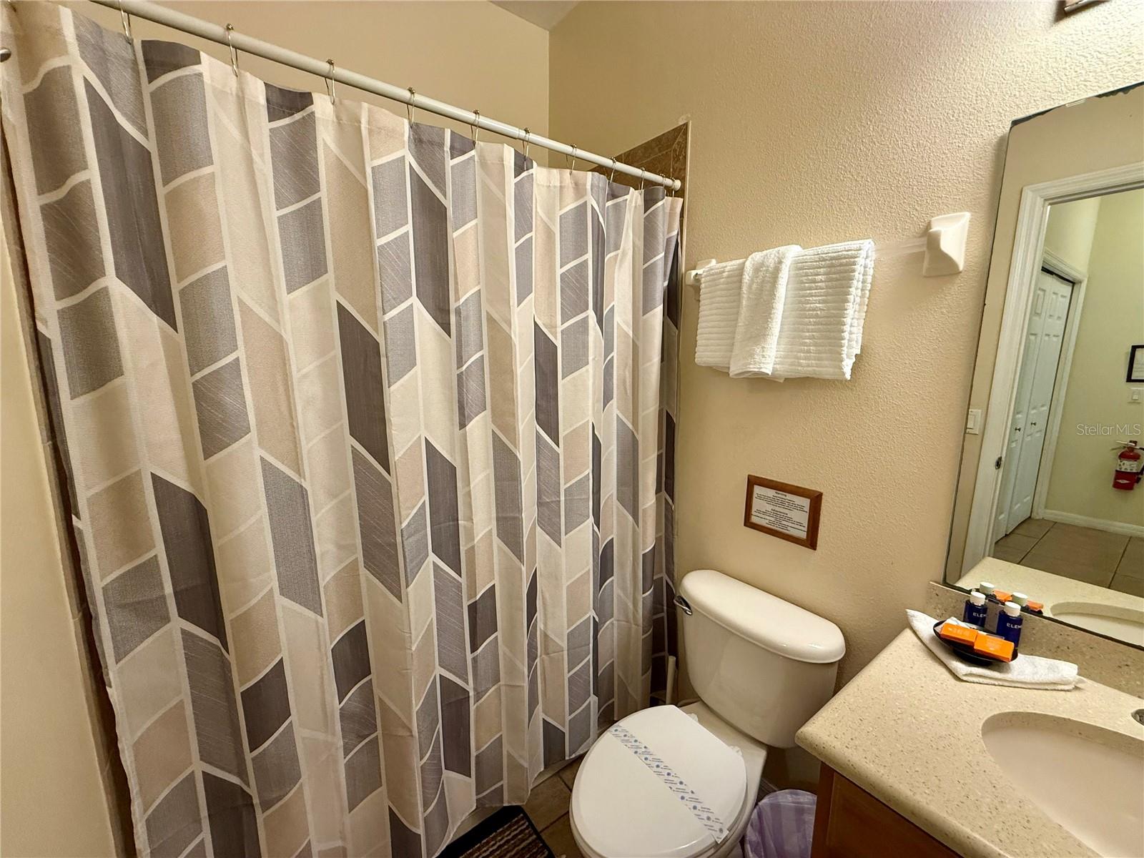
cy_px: 429
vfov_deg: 85.7
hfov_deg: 102.1
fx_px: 463
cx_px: 572
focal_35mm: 14
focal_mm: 2.22
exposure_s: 1/60
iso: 250
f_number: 2.2
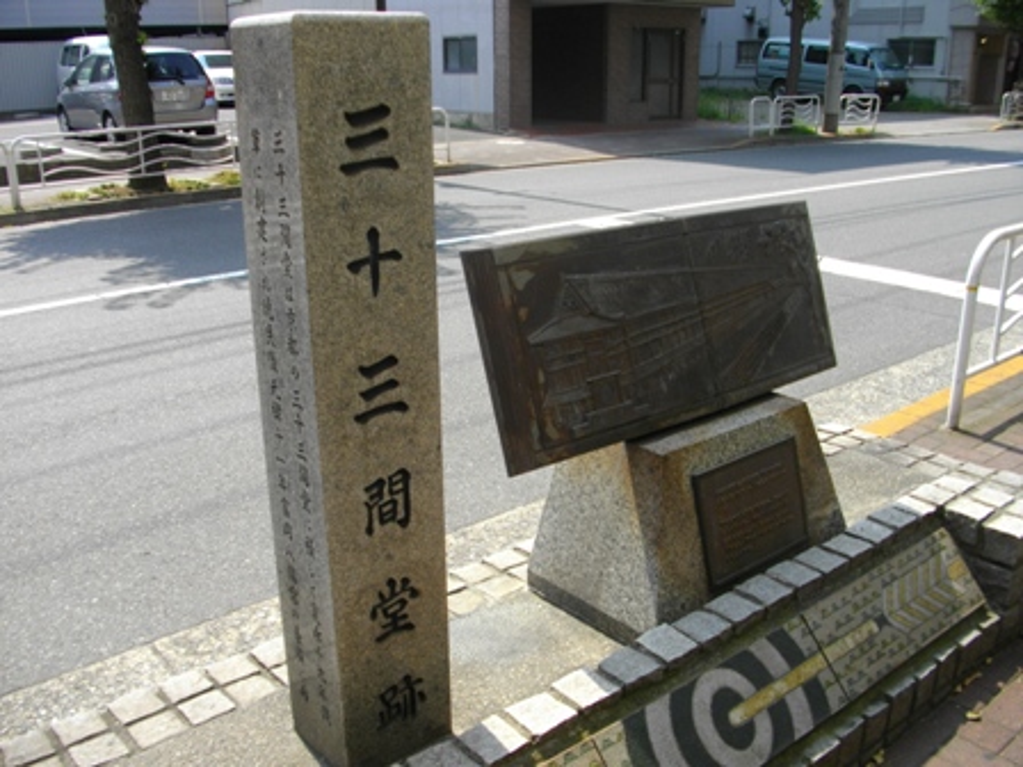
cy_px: 384
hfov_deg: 56.8
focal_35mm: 32
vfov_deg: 44.2
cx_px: 512
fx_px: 946
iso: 100
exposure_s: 1/640
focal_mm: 5.7
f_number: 2.9
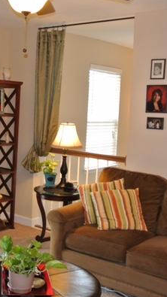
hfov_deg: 22.7
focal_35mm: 51
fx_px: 402
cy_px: 159
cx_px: 7
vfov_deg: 40.6
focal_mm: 11.4
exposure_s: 1/60
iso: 720
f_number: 3.5
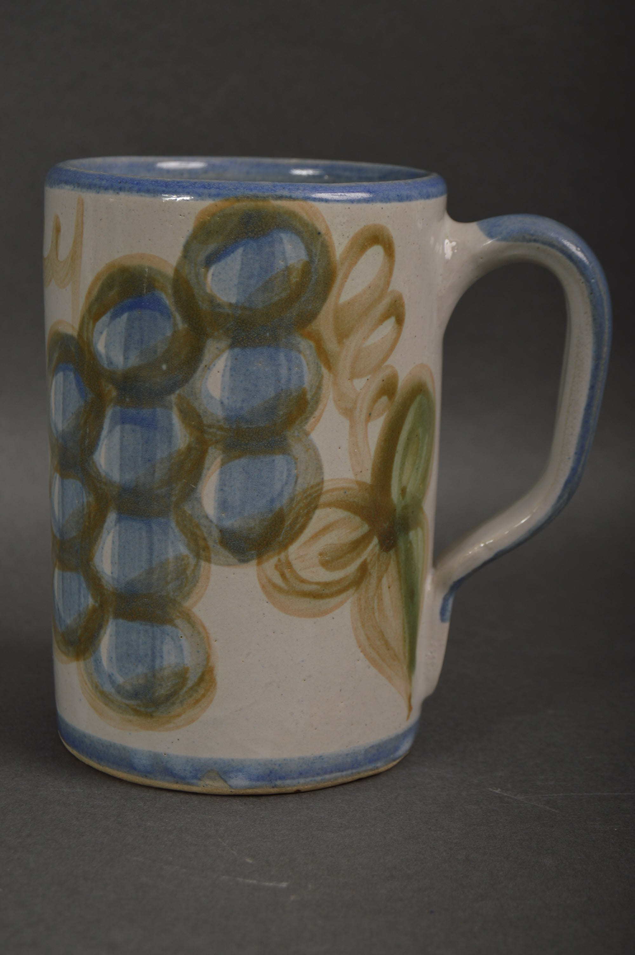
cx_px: 318
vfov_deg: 24.6
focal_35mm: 82
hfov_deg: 16.5
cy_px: 478
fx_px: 2187
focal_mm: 55
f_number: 9
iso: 100
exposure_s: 1/160
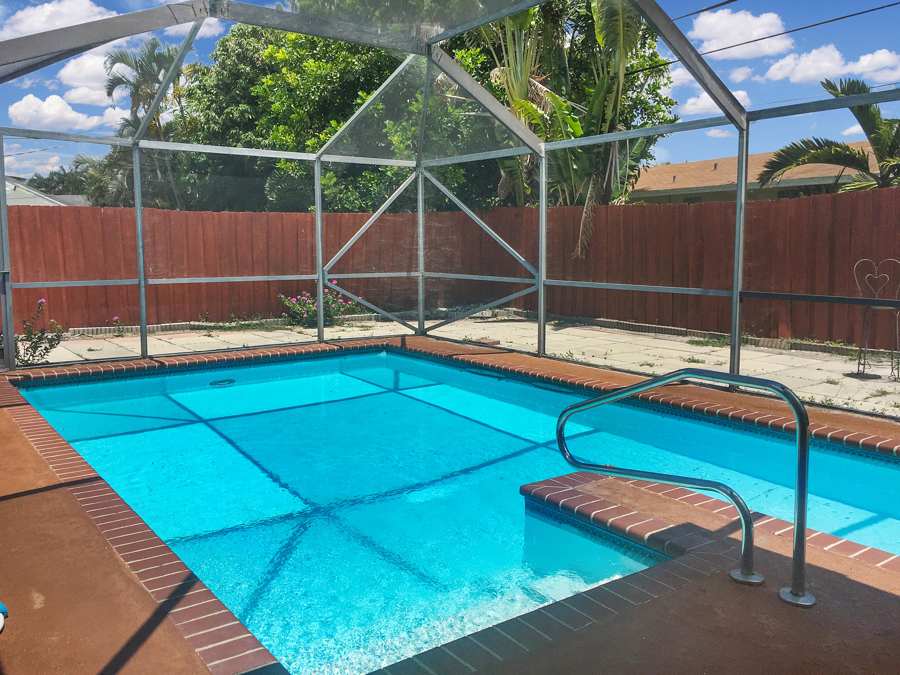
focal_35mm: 29
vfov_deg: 48.2
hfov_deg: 61.7
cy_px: 338
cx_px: 450
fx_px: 754
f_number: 2.2
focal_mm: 4.15
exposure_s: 1/2475
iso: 32
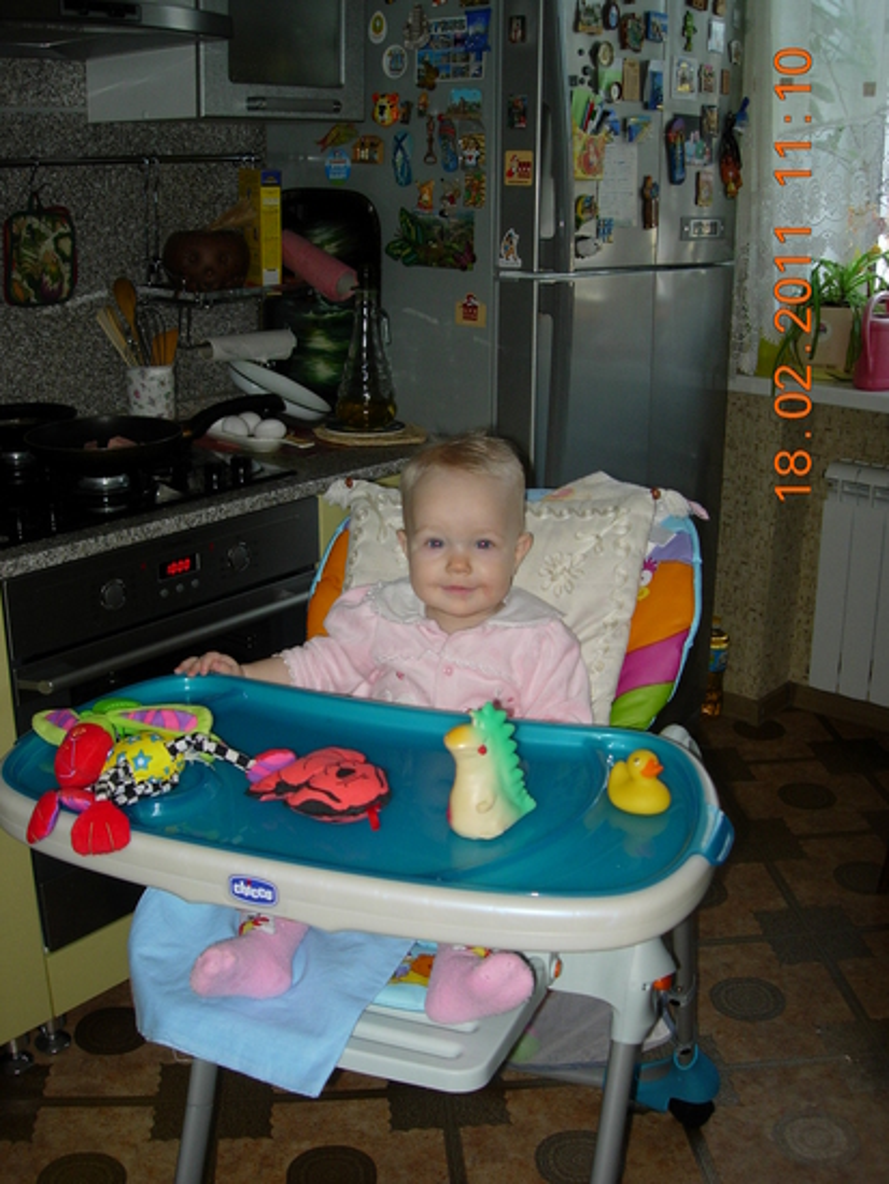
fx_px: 1300
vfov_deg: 49.0
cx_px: 444
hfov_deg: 37.7
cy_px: 592
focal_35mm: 38
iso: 79
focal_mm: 7.8
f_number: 2.8
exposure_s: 1/64
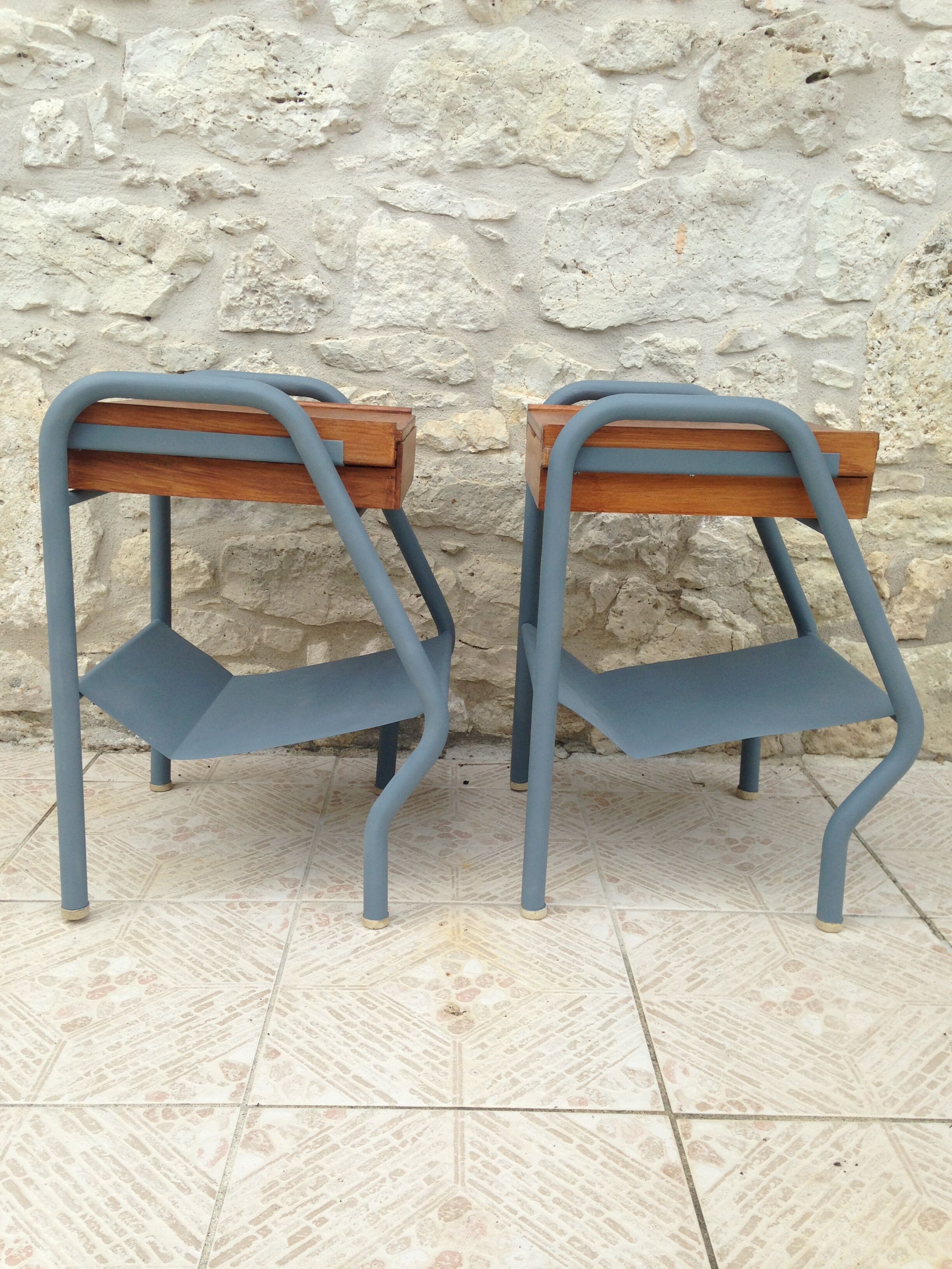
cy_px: 634
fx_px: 1210
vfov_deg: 55.4
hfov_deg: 42.9
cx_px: 476
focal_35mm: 33
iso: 50
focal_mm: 4.12
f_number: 2.4
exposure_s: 1/427
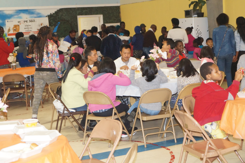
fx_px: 510
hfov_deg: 27.0
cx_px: 122
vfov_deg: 18.1
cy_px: 82
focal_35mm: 75
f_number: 5.6
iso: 2500
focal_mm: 50
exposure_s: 1/100
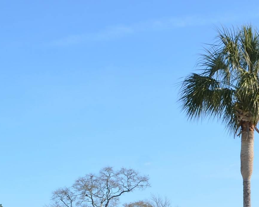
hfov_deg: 21.4
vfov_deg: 16.1
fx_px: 682
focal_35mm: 89
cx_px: 87
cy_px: 292
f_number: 8
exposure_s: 1/250
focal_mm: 18
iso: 100
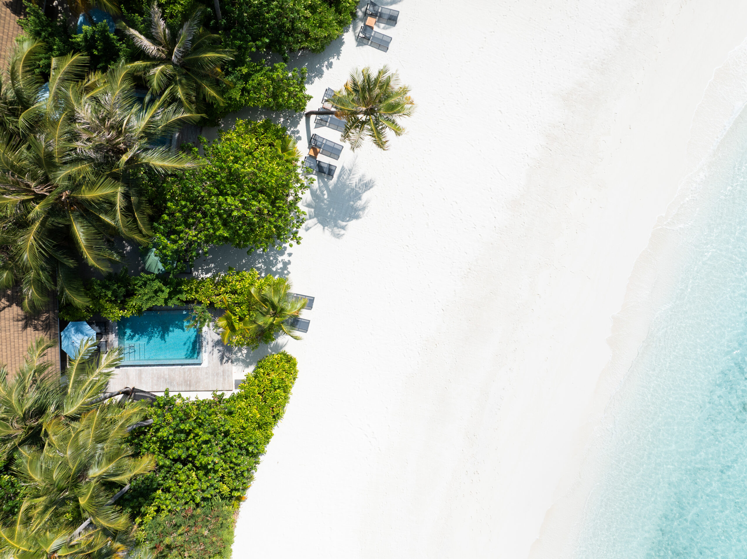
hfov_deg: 71.6
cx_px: 374
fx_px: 518
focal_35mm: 24
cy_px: 280
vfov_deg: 56.8
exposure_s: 1/1000
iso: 100
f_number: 4.5
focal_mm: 12.29
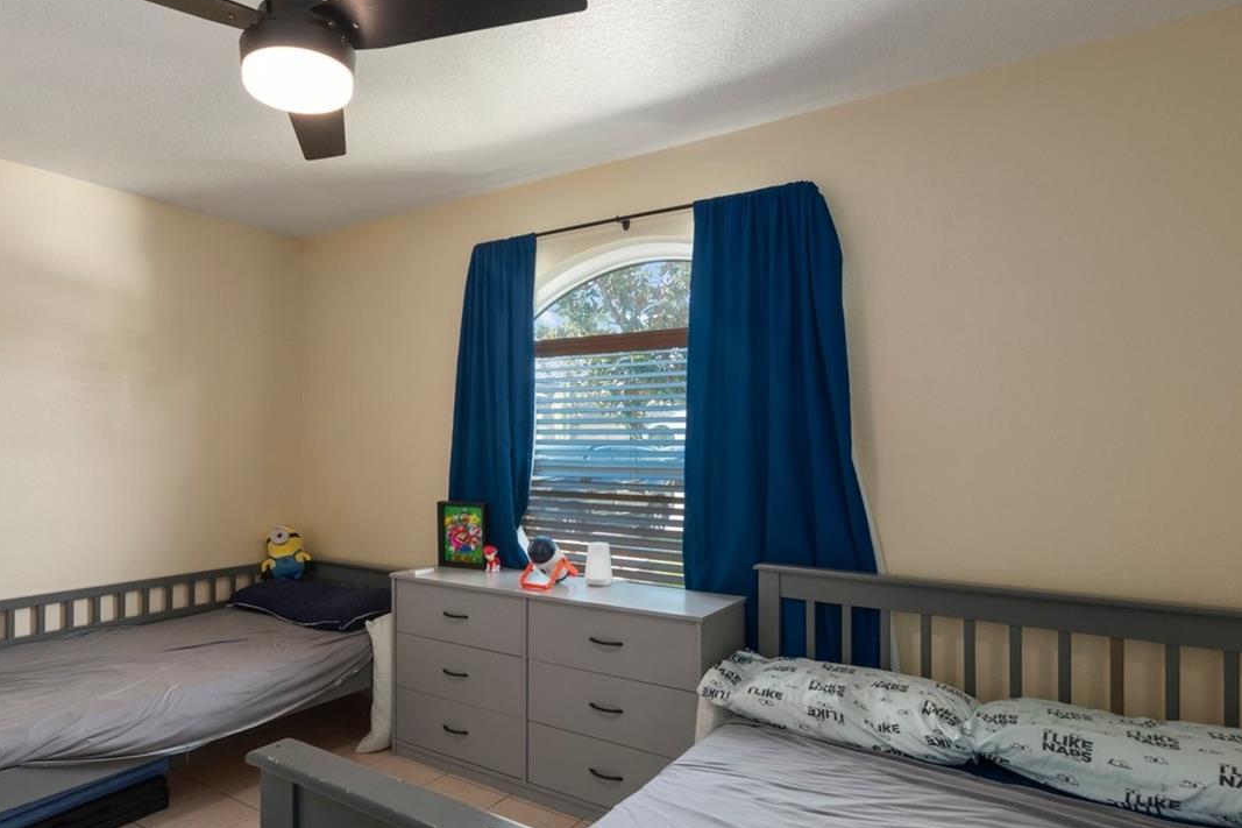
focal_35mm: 21
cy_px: 427
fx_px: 724
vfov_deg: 59.5
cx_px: 518
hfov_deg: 80.6
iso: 400
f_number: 8
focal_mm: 14
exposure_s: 1/8
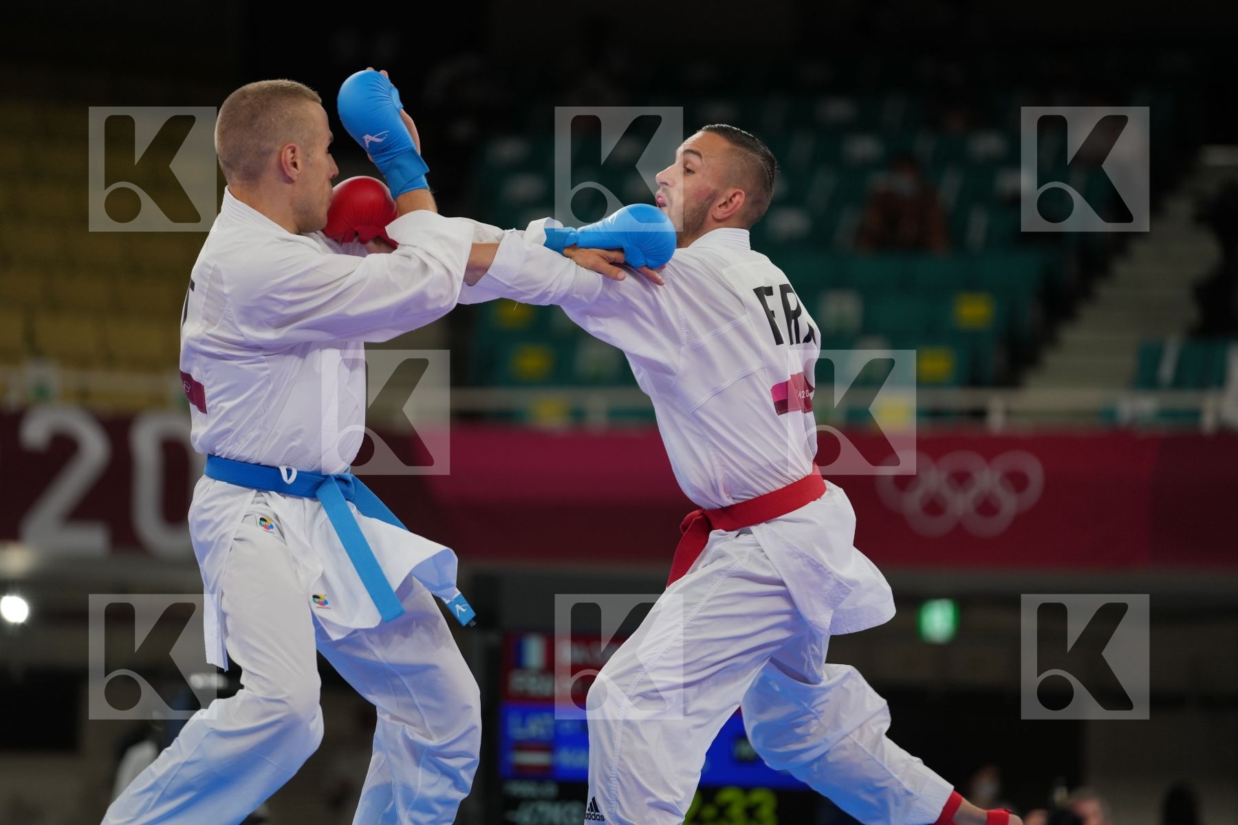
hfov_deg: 11.5
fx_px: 6155
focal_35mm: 179
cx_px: 619
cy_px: 412
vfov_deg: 7.7
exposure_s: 1/1000
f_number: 2.8
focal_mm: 179
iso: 500
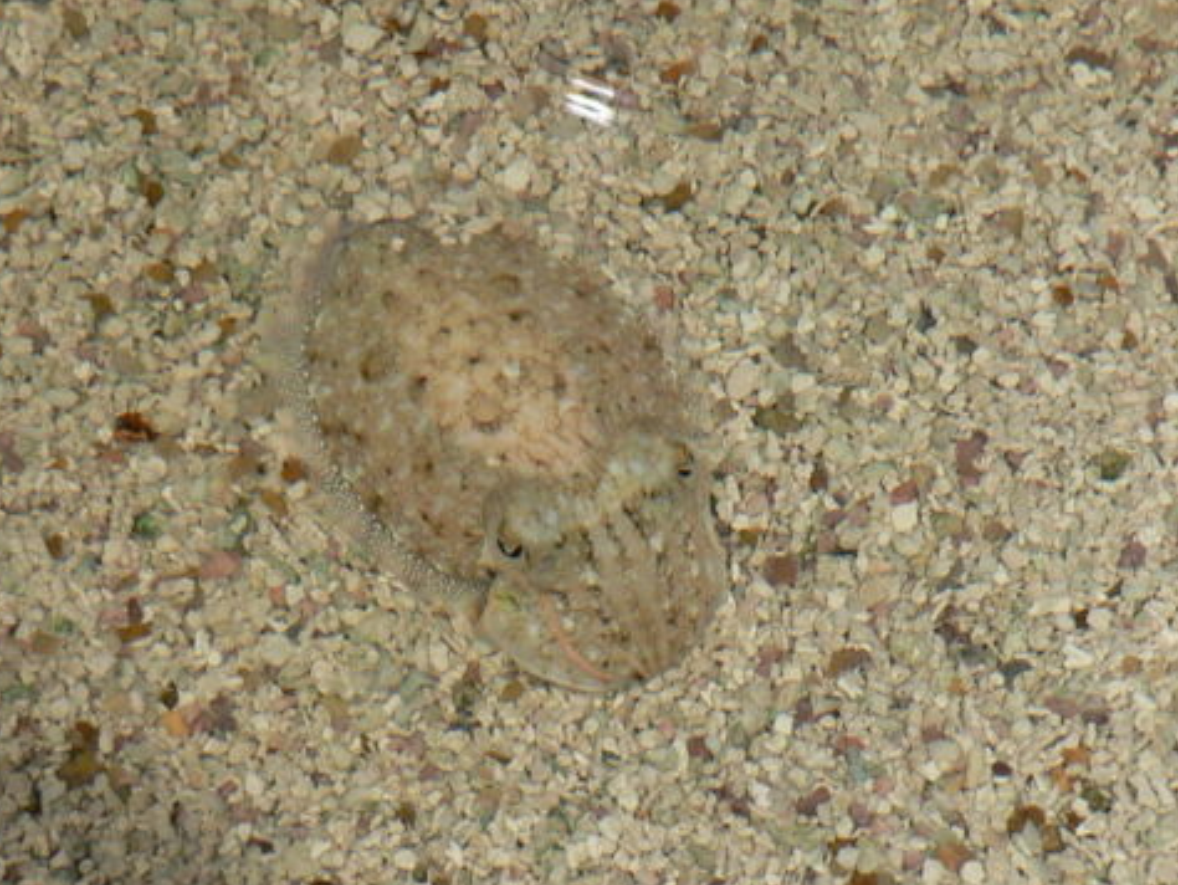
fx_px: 3813
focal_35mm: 112
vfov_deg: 13.2
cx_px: 519
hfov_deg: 17.6
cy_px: 373
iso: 200
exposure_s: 1/50
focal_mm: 10.9
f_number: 2.8
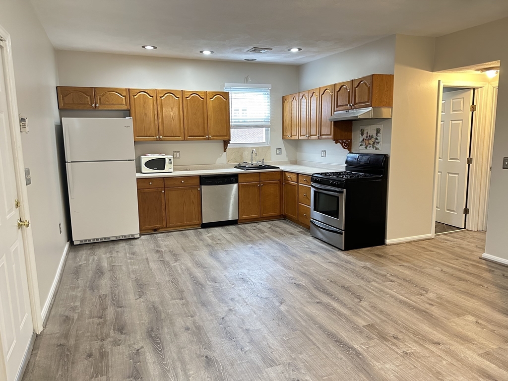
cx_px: 254
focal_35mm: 24
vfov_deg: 56.8
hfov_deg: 71.6
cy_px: 190
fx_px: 352
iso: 500
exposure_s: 1/60
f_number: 1.78
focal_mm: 6.86
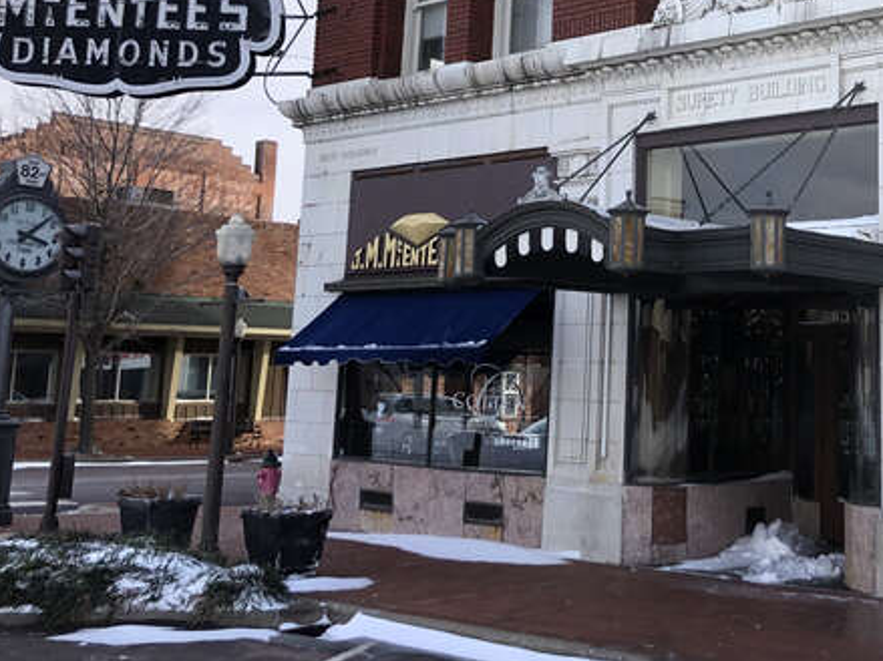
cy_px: 173
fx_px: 1301
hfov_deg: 36.3
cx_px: 702
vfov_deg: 28.2
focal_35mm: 51
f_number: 1.8
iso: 20
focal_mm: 3.99
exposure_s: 1/738
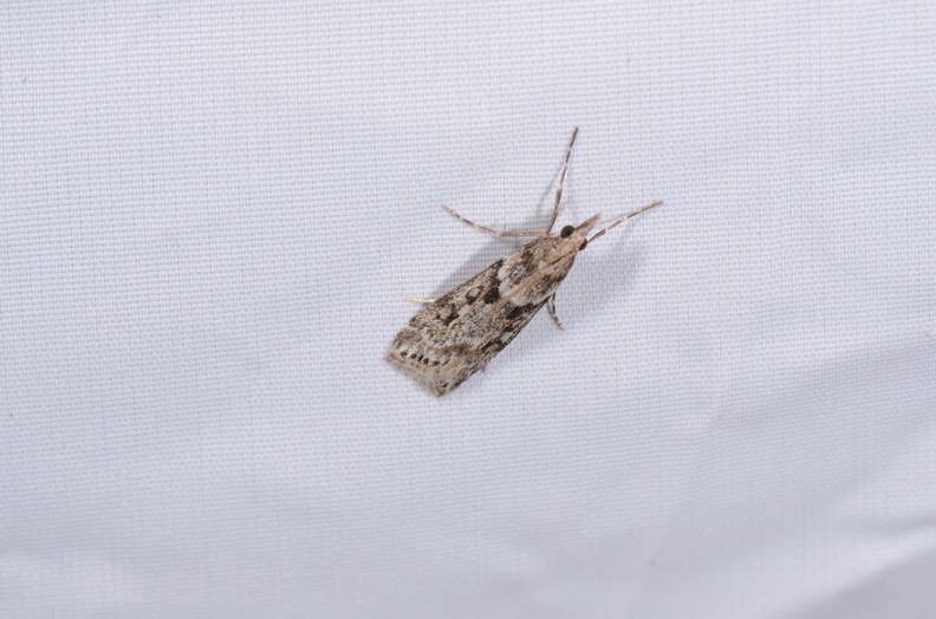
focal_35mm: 128
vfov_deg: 10.7
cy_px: 310
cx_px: 468
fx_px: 3307
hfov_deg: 16.1
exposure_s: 1/60
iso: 100
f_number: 25
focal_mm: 85
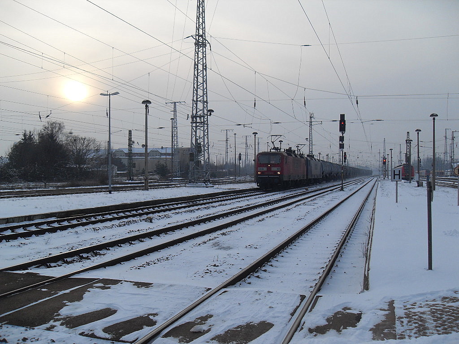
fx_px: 451
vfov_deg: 41.8
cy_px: 172
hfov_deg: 54.0
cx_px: 230
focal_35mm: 34
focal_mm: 6.3
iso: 80
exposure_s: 1/125
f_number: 7
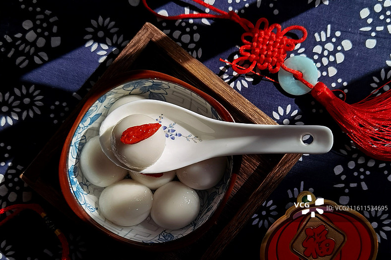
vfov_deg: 37.8
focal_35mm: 35
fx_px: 380
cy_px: 128
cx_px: 198
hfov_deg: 54.4
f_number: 1.9
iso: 50
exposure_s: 1/6494
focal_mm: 6.71
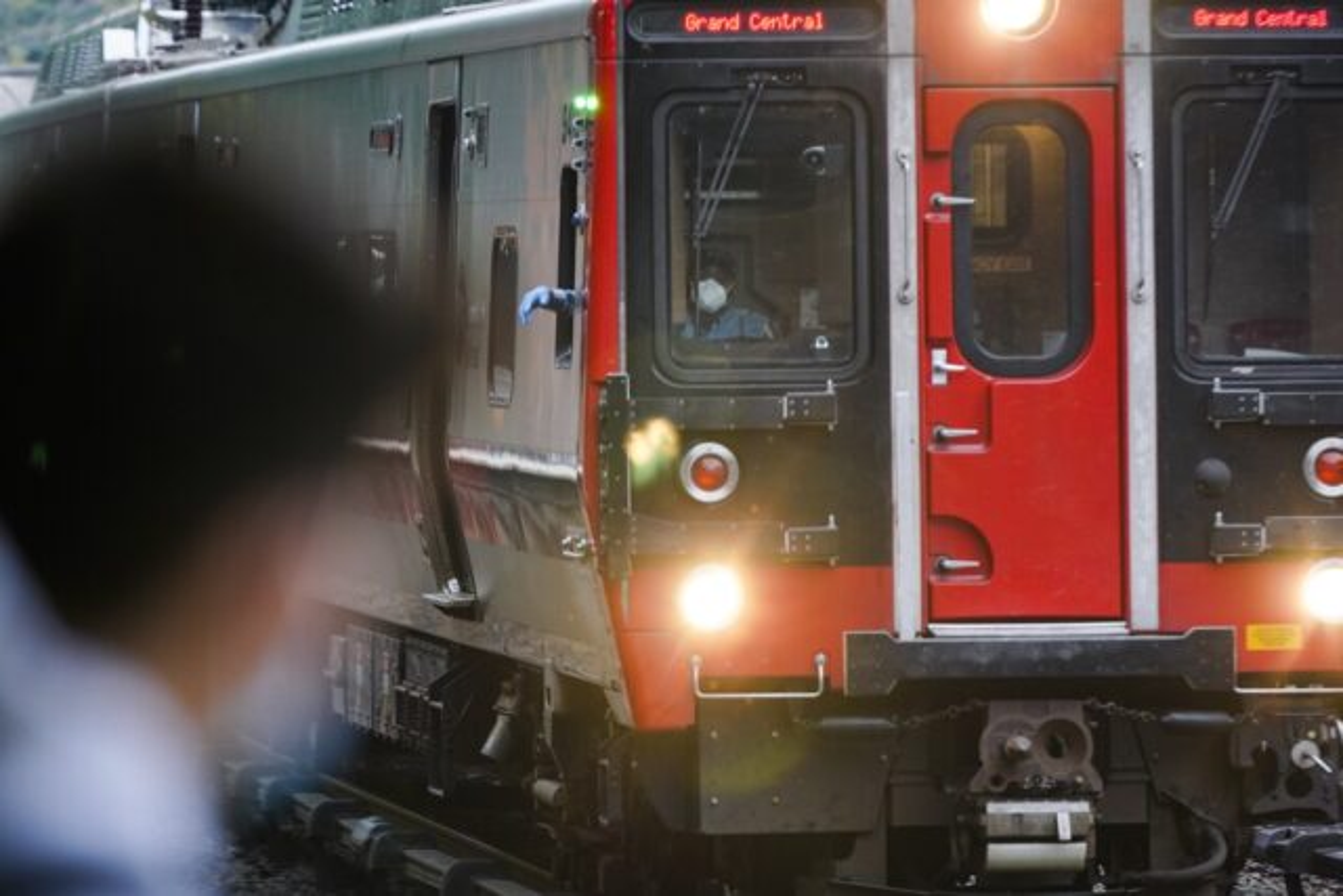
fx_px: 12425
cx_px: 672
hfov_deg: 6.2
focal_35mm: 333
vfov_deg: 4.1
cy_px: 448
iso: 2000
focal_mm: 333
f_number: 5.6
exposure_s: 1/250
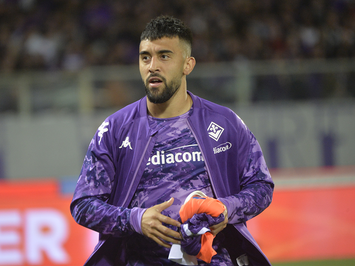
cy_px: 133
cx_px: 156
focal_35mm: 434
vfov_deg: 3.4
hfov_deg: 4.6
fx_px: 4452
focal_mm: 400
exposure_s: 1/500
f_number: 5.6
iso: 3200
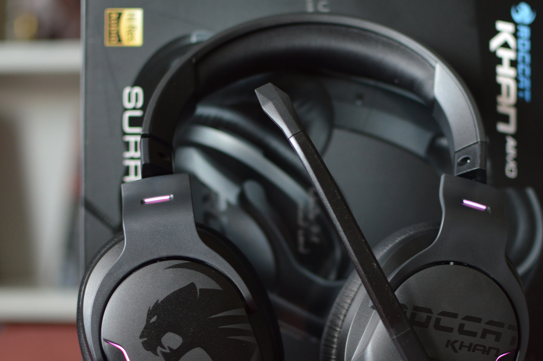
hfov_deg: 26.7
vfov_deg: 18.0
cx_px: 309
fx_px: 1141
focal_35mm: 76
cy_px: 203
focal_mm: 35
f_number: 2.2
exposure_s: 1/60
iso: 400
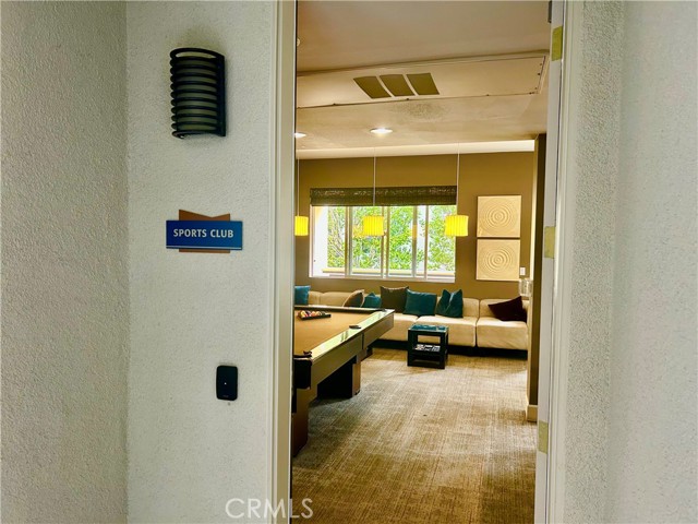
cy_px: 262
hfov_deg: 67.3
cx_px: 349
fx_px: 524
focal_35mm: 26
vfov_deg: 53.1
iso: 200
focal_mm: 5.7
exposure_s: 1/60
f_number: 1.5
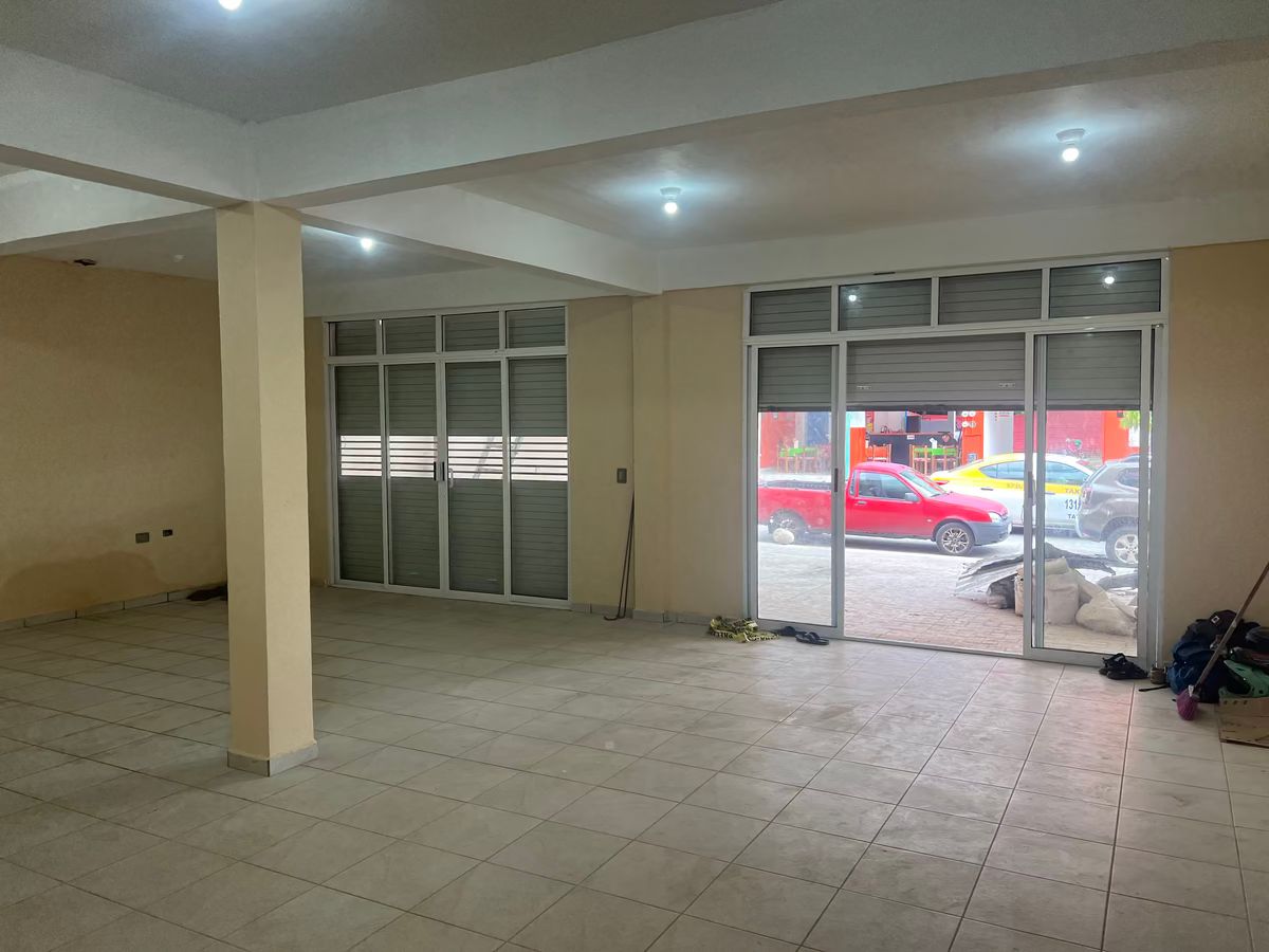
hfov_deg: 67.3
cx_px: 634
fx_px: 953
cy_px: 476
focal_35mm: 26
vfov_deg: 53.1
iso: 80
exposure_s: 1/120
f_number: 1.5
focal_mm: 5.7
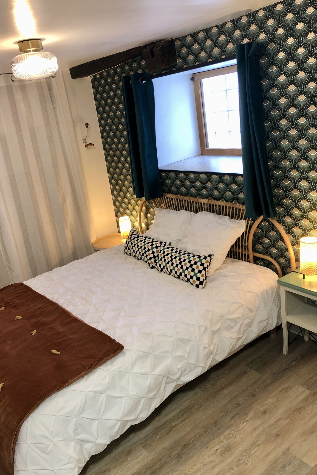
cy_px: 239
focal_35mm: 30
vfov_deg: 61.9
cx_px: 136
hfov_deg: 43.5
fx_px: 396
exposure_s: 1/20
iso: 40
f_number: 1.8
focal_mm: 4
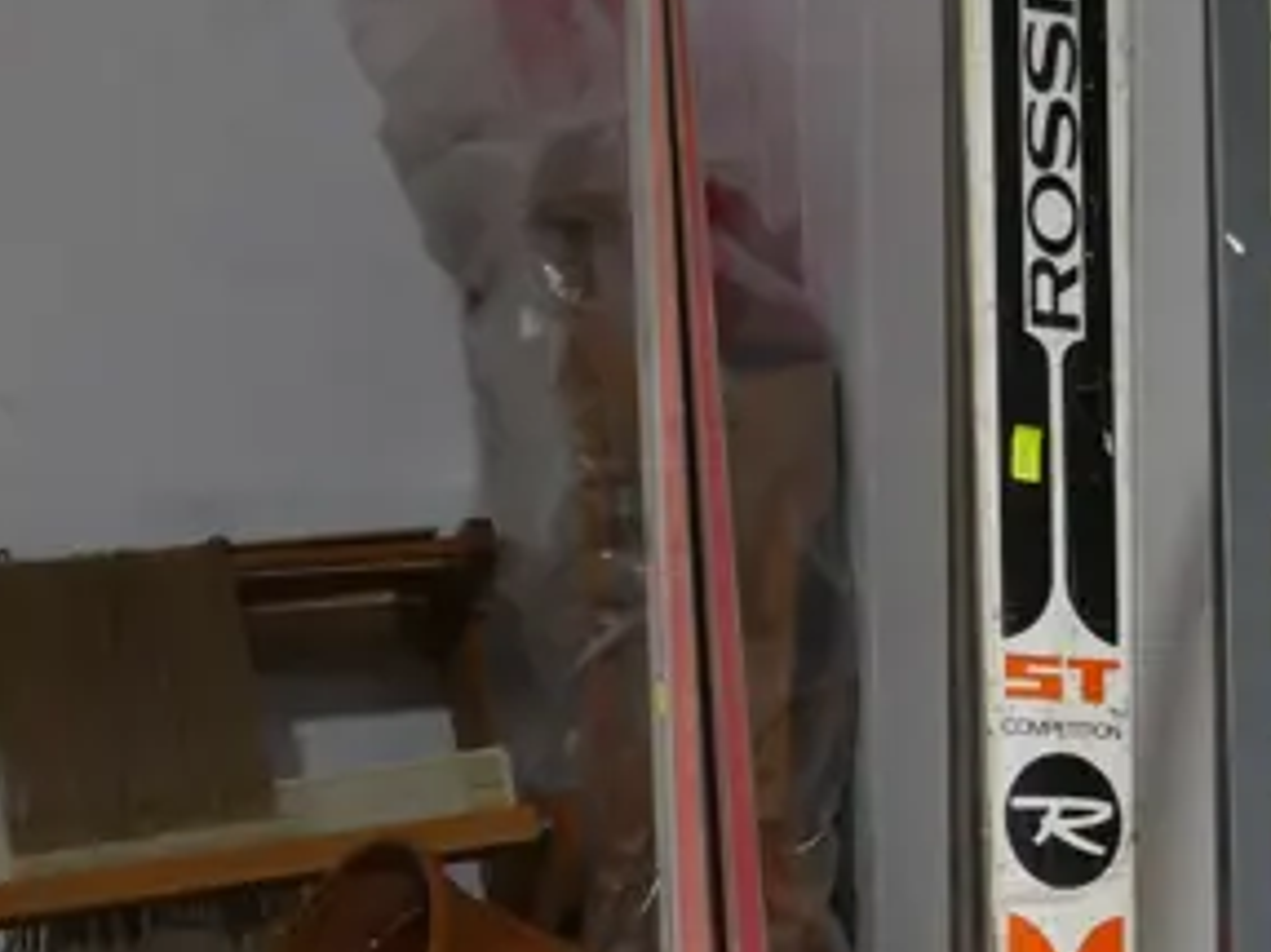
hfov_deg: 18.0
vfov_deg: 13.1
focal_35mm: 107
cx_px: 1238
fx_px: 3927
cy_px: 1377
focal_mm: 15
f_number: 3.6
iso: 320
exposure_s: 1/60
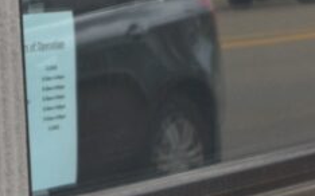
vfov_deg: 4.8
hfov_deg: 7.5
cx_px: -361
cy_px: -244
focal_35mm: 267
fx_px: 2291
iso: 100
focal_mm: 34
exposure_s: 1/160
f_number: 6.3
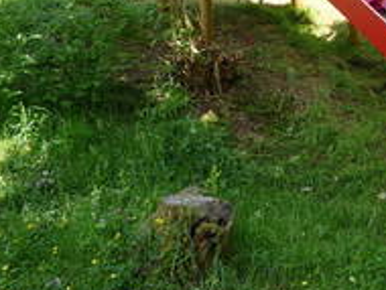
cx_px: 400
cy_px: 20
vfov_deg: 22.7
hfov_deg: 28.5
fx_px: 703
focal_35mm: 63
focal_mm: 5.2
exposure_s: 1/100
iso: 100
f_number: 4
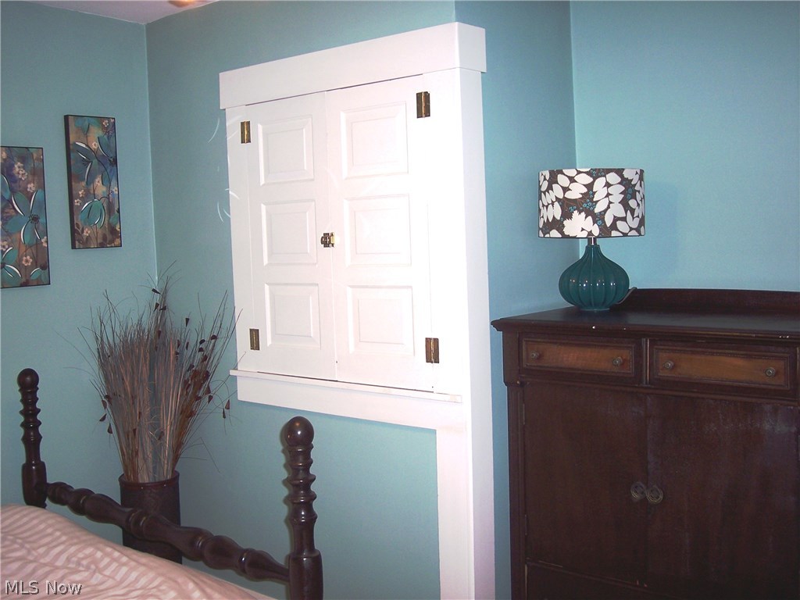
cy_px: 300
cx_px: 400
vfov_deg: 36.8
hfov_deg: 47.9
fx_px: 901
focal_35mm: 39
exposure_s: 1/60
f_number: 2.8
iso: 100
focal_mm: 8
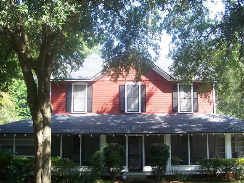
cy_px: 108
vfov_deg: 29.6
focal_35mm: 49
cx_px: 131
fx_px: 345
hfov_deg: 38.9
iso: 64
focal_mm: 7.8
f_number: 2.8
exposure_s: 1/100
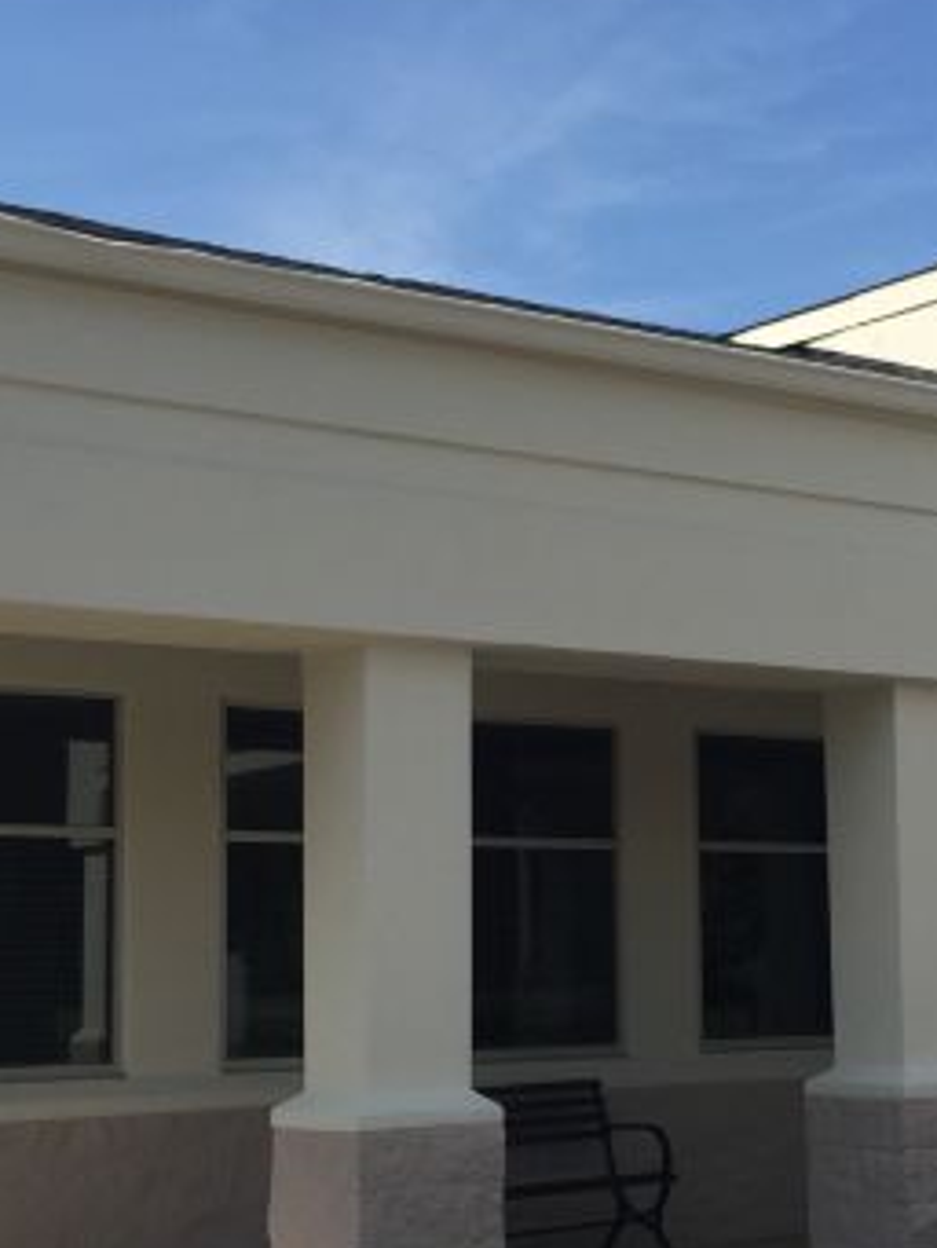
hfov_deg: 21.5
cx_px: 670
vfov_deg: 28.5
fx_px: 2453
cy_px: 750
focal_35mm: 68
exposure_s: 1/2326
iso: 32
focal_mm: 4.15
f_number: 2.2
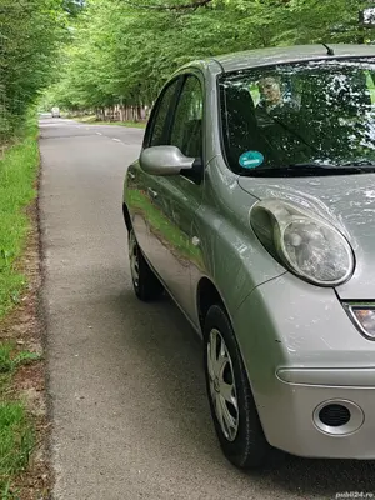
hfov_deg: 27.5
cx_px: 188
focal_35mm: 53
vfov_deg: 36.2
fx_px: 766
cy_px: 250
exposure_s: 1/100
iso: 100
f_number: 1.9
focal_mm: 6.12
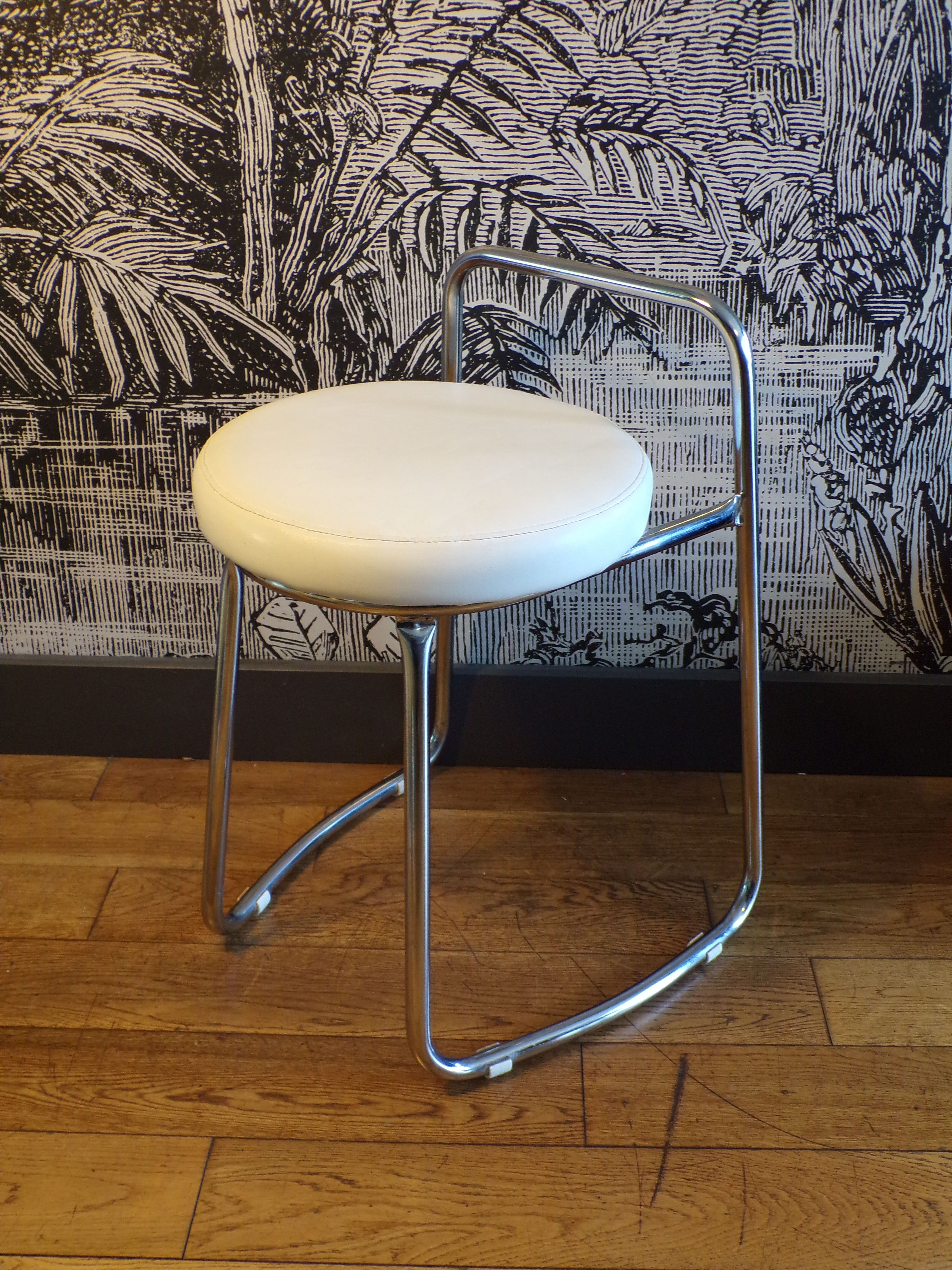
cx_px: 476
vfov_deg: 50.1
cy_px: 635
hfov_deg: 38.7
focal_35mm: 37
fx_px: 1357
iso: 200
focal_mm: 6.6
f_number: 3.3
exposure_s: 1/18
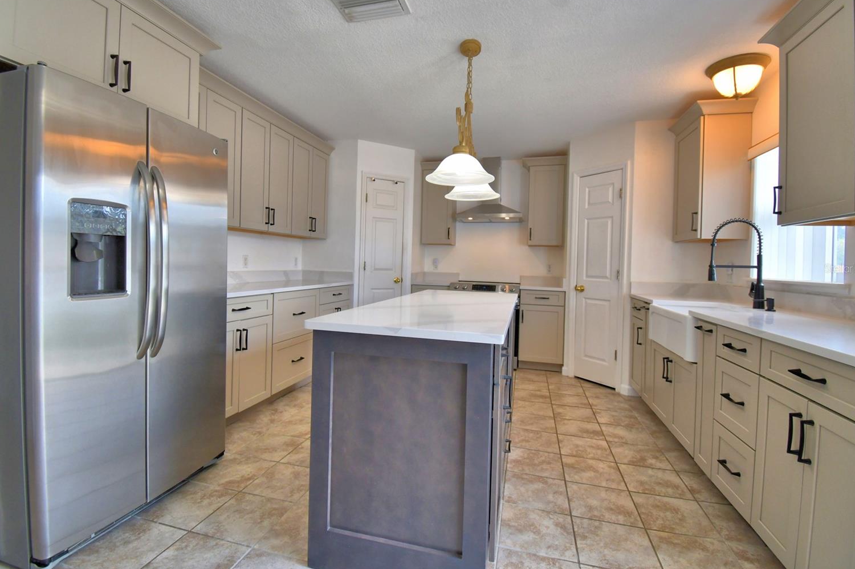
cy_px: 268
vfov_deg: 73.6
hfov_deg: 96.7
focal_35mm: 16
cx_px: 420
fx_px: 380
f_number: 4.5
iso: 400
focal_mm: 10
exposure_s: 1/100
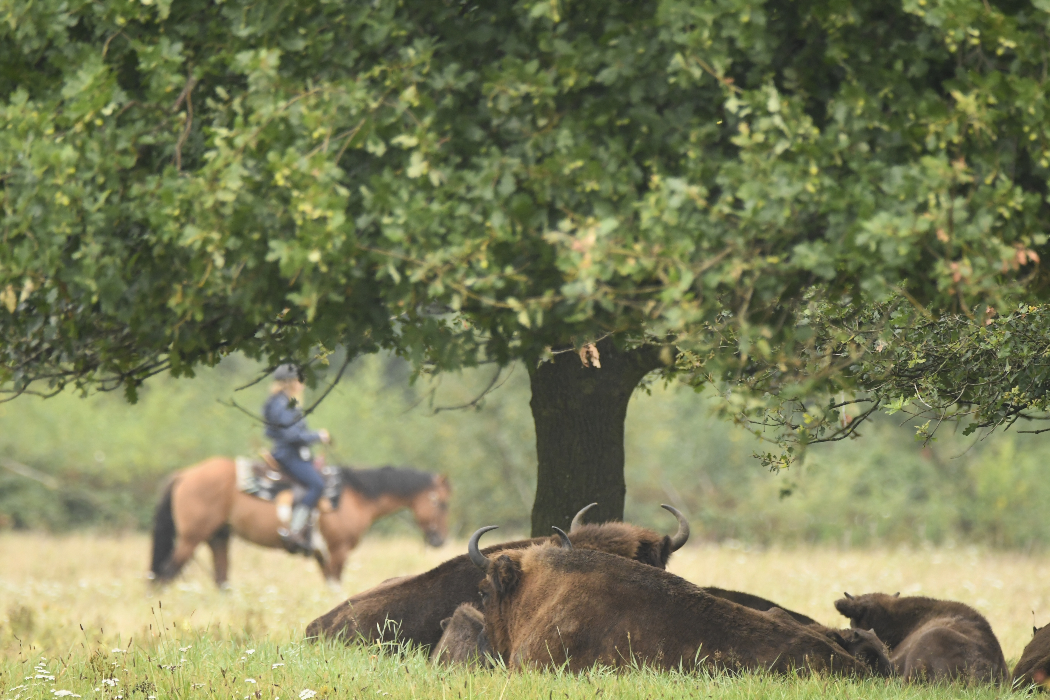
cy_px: 350
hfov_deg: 2.7
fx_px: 21873
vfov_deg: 1.8
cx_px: 525
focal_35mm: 750
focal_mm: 500
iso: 2000
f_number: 6
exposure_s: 1/200
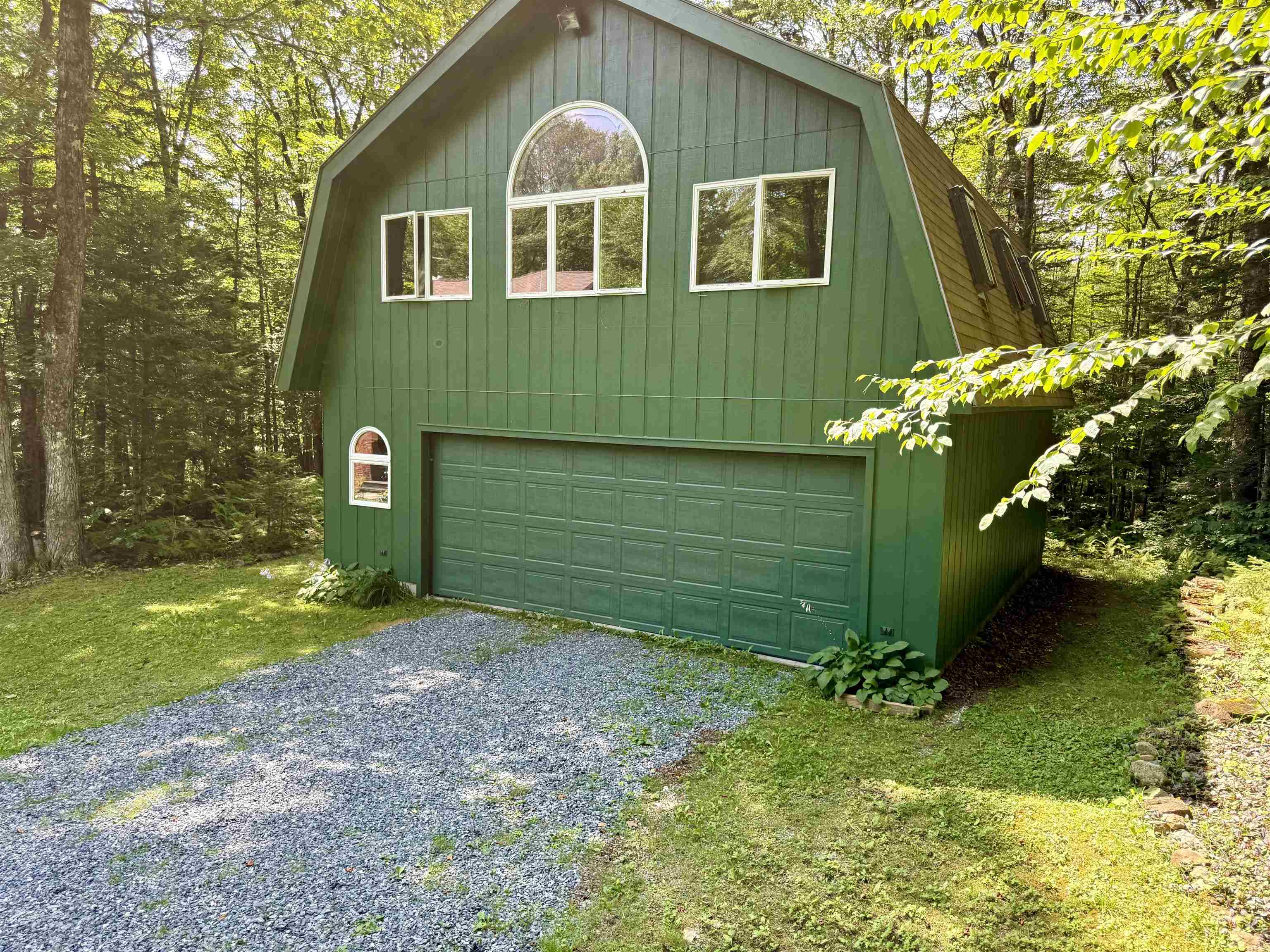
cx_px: 635
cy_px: 476
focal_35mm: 24
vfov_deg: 56.8
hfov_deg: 71.6
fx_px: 881
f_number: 1.78
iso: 80
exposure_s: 1/374
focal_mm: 6.76
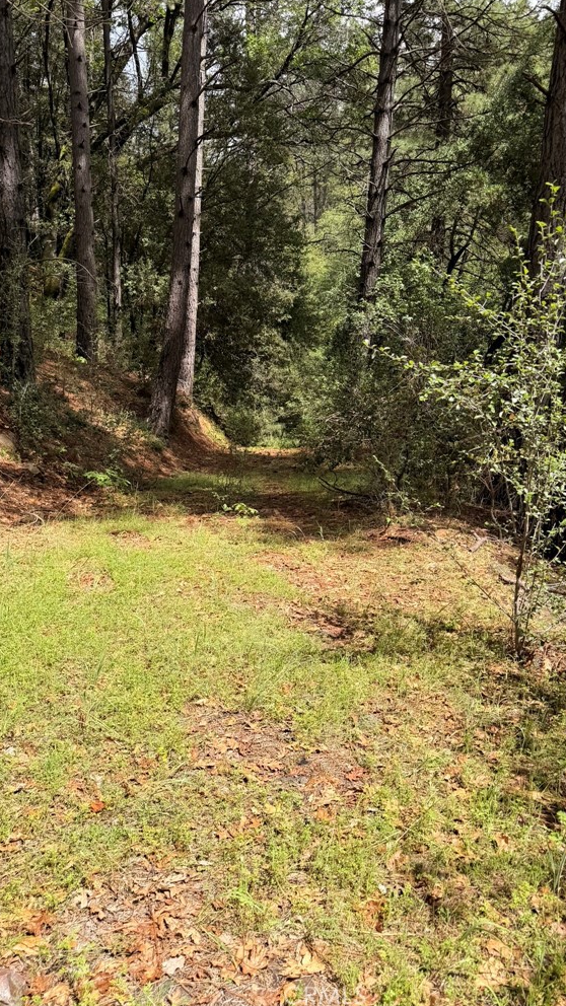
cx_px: 240
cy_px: 491
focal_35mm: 27
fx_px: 720
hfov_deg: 42.8
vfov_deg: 69.8
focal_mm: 6.76
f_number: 1.78
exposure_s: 1/2370
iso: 80
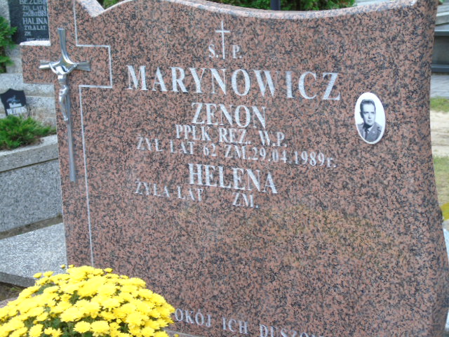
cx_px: 224
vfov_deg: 13.7
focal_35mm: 108
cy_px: 168
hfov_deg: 18.2
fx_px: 1401
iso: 80
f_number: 4.4
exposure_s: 1/30
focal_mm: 19
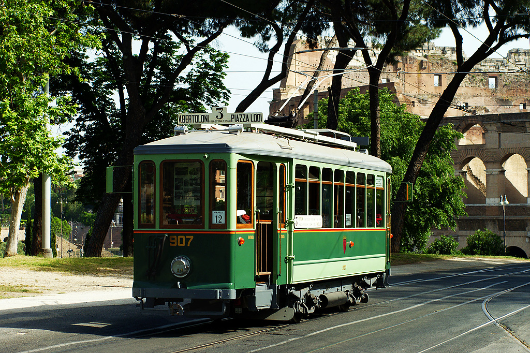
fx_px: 1214
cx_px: 265
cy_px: 176
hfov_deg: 24.6
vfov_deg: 16.5
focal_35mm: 82
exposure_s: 1/400
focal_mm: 55
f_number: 6.3
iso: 200
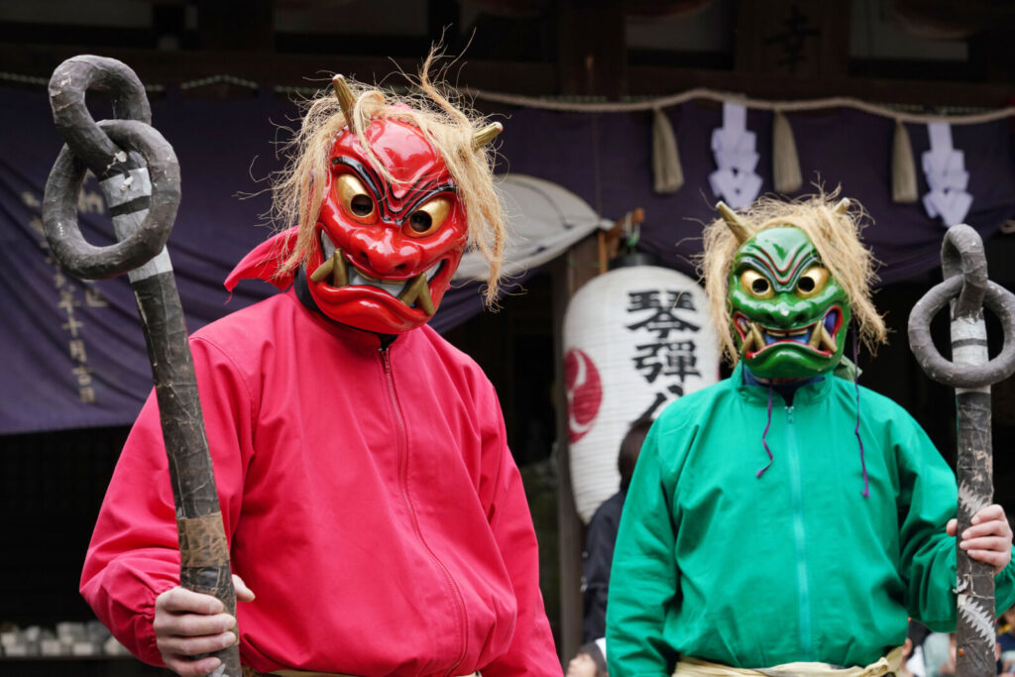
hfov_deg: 23.6
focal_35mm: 86
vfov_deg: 15.9
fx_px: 2425
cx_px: 508
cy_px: 338
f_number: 8
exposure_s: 1/400
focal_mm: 86
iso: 800
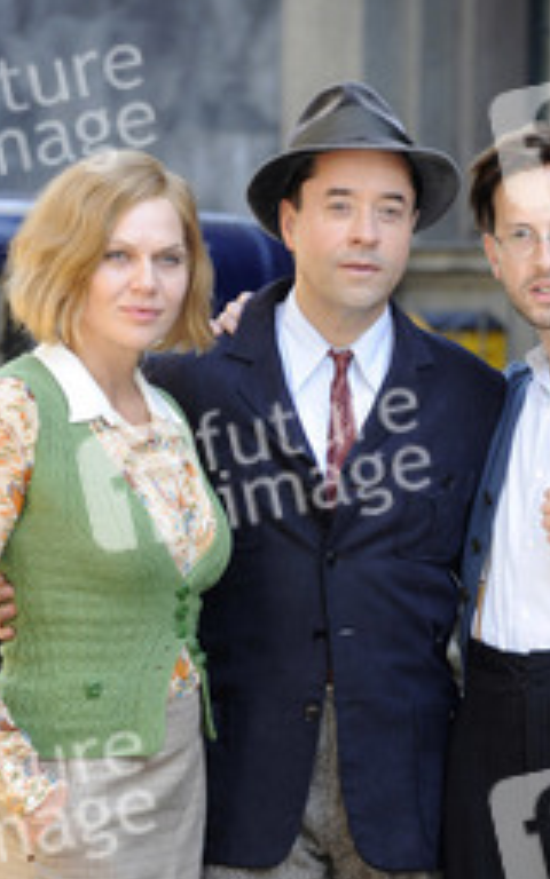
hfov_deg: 5.7
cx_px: 354
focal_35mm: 231
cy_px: 642
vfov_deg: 9.1
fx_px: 5540
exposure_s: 1/80
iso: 320
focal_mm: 145
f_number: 5.6
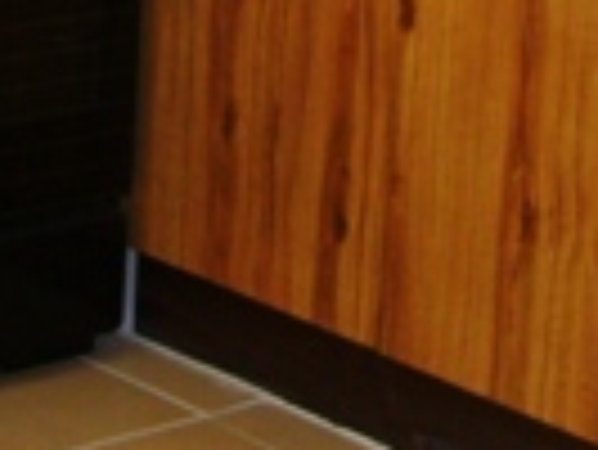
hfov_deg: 11.7
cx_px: 171
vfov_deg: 8.5
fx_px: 2905
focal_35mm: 168
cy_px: -328
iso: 100
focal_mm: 5.8
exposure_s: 1/100
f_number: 2.8
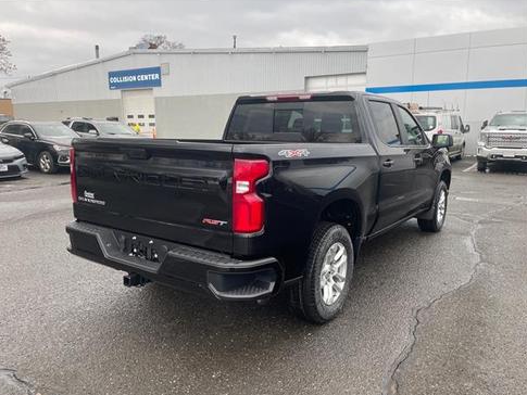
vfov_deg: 51.4
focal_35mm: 27
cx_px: 256
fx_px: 411
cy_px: 200
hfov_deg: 65.3
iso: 32
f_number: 1.6
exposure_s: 1/346
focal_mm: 4.2
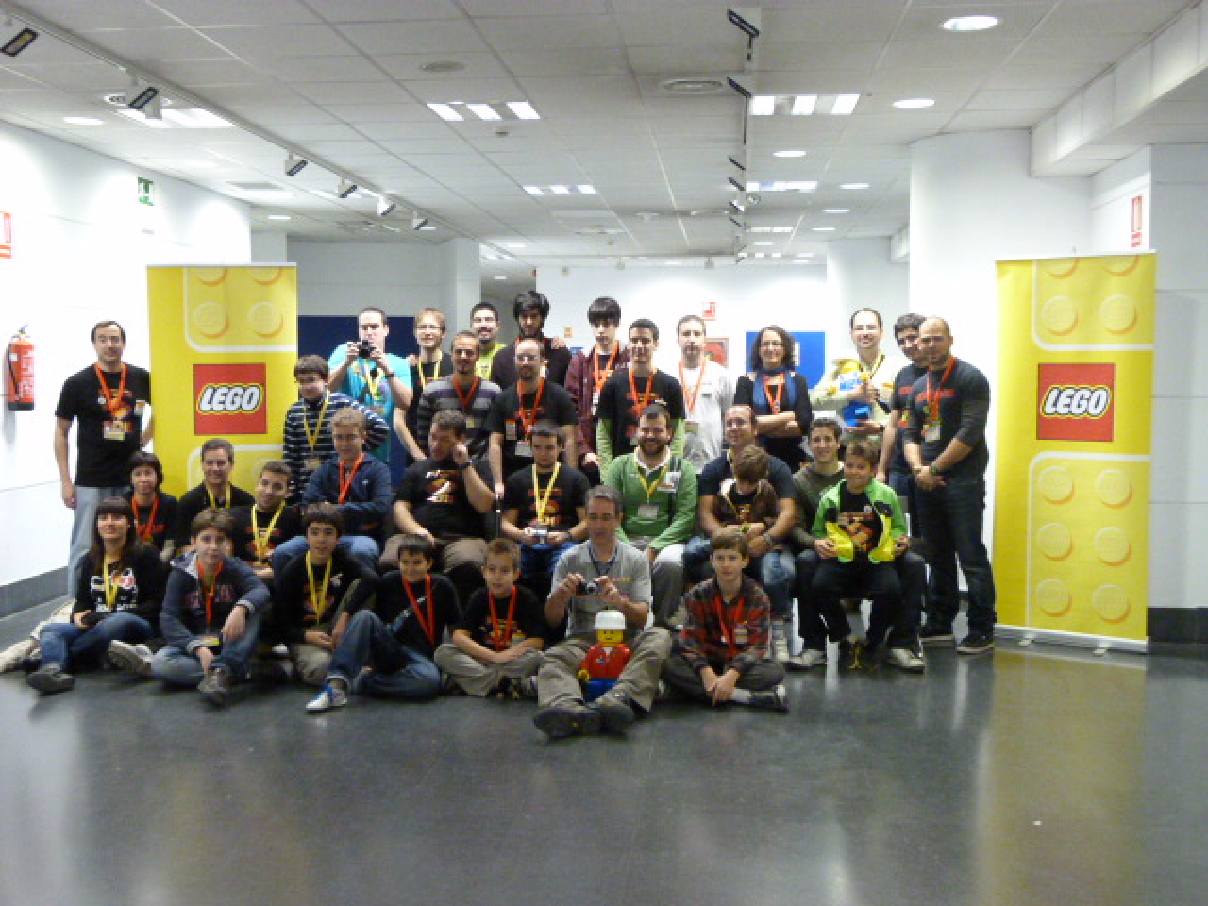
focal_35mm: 39
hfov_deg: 47.9
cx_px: 604
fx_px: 1361
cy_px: 453
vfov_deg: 36.8
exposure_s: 1/15
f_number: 3.1
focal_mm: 7
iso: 800
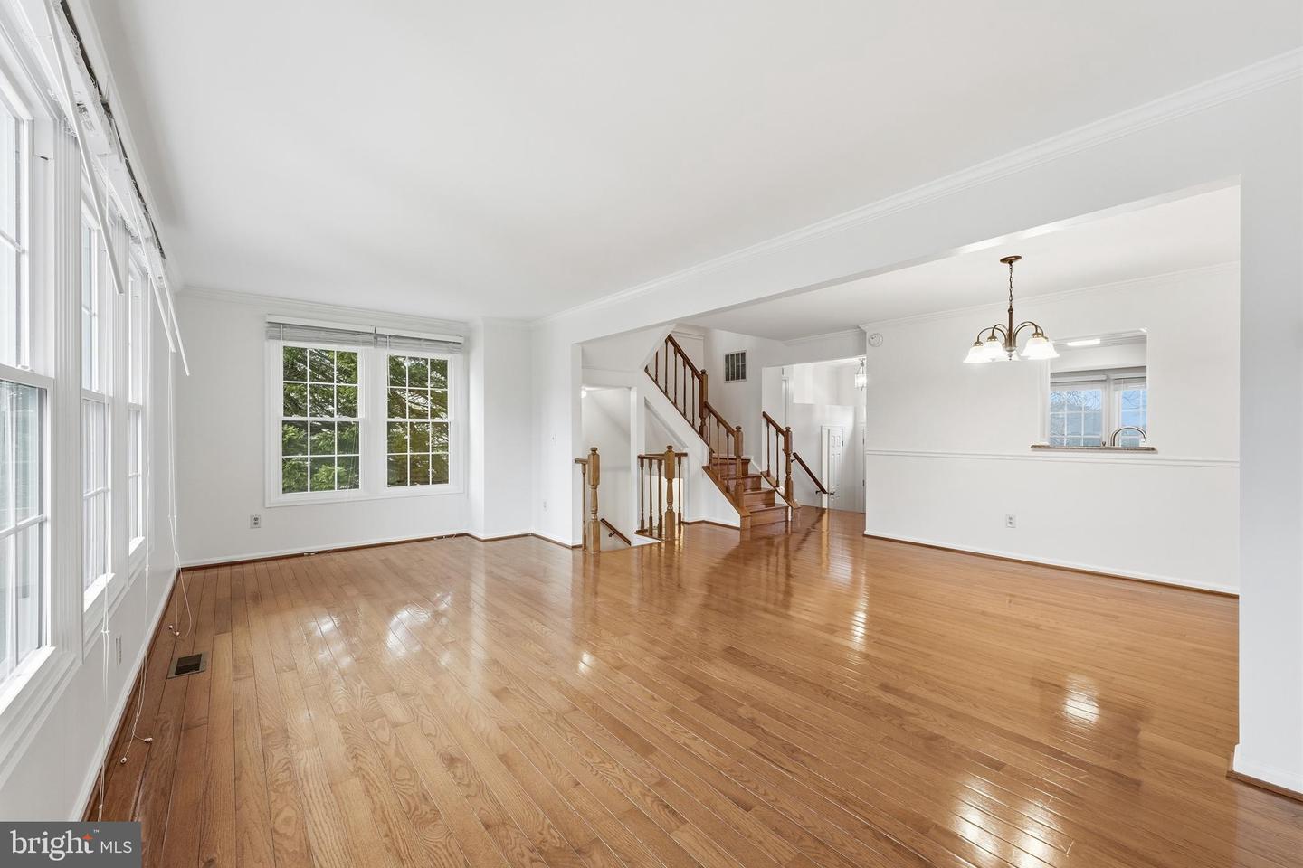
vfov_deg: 81.2
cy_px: 434
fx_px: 507
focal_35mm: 14
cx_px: 652
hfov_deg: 104.3
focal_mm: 14
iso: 400
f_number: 11
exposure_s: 1/250
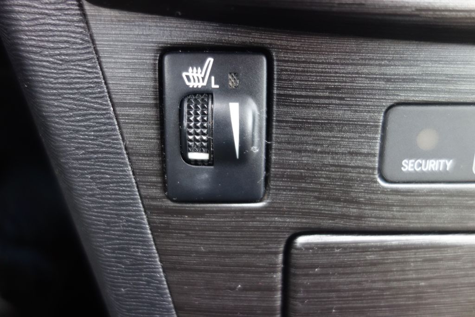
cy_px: 158
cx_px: 238
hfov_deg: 65.5
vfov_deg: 46.4
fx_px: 369
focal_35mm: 28
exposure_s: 1/30
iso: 500
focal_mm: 10.4
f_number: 1.8
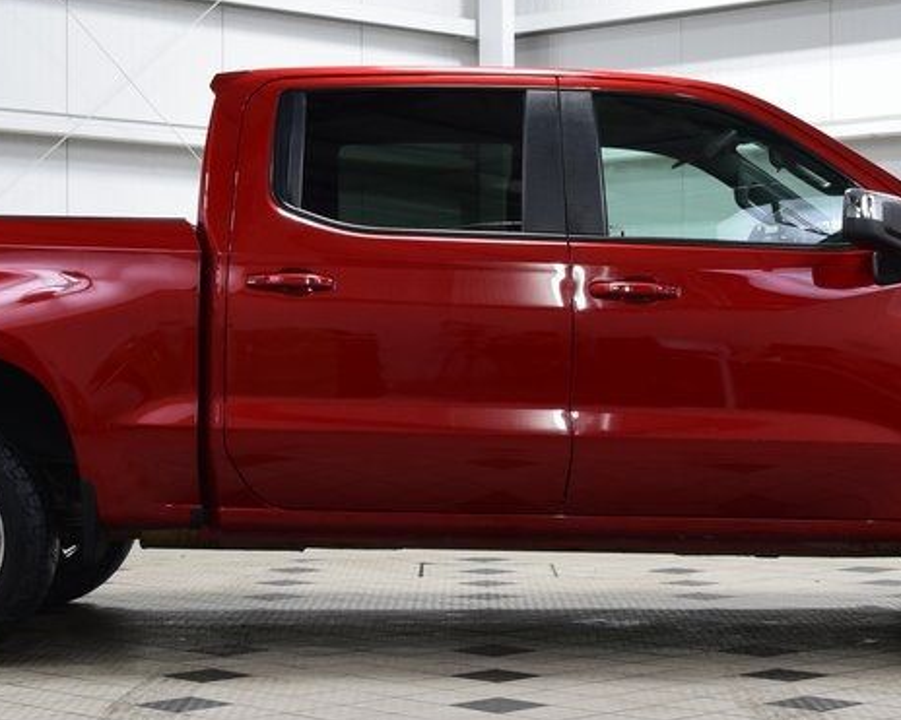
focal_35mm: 87
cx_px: 470
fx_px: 2319
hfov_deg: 22.0
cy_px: 403
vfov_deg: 17.6
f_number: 6.3
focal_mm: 28
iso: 500
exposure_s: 1/15
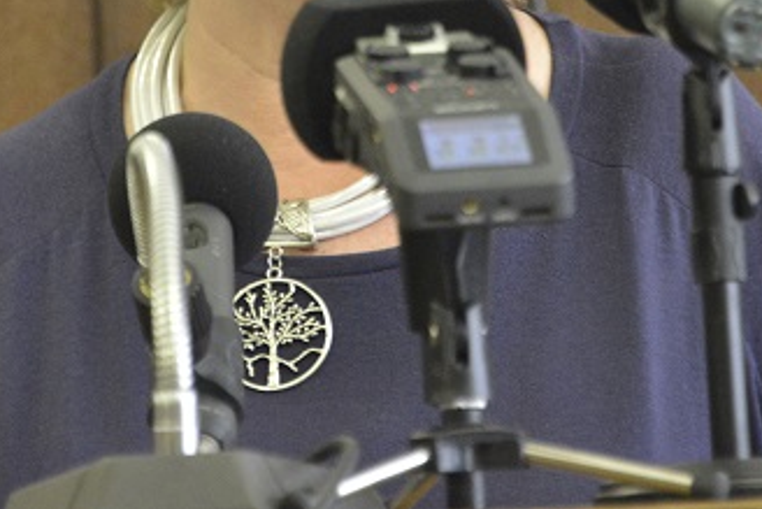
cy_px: -123
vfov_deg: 1.8
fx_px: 15860
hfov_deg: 2.8
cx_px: 348
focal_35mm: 749
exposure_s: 1/40
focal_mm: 300
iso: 6400
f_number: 5.6
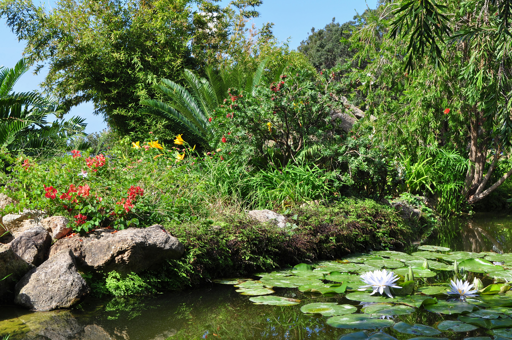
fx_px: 746
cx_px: 256
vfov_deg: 25.7
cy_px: 170
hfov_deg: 37.9
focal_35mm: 52
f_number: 8
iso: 250
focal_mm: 35
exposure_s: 1/250
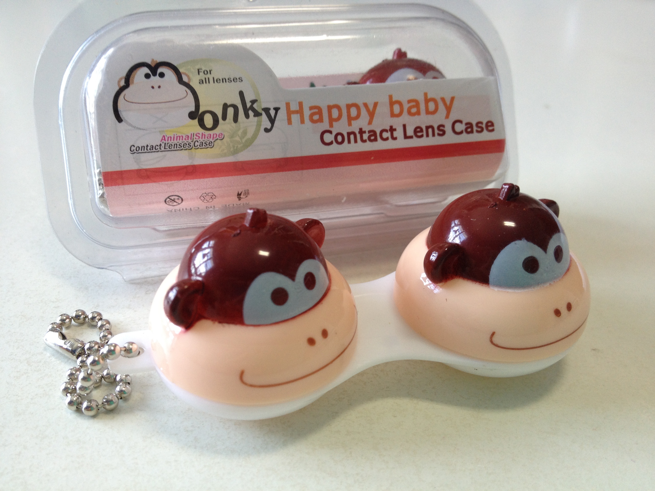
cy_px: 246
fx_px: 662
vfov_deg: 40.7
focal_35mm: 35
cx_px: 328
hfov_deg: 52.6
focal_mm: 4.28
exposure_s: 1/40
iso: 64
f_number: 2.4
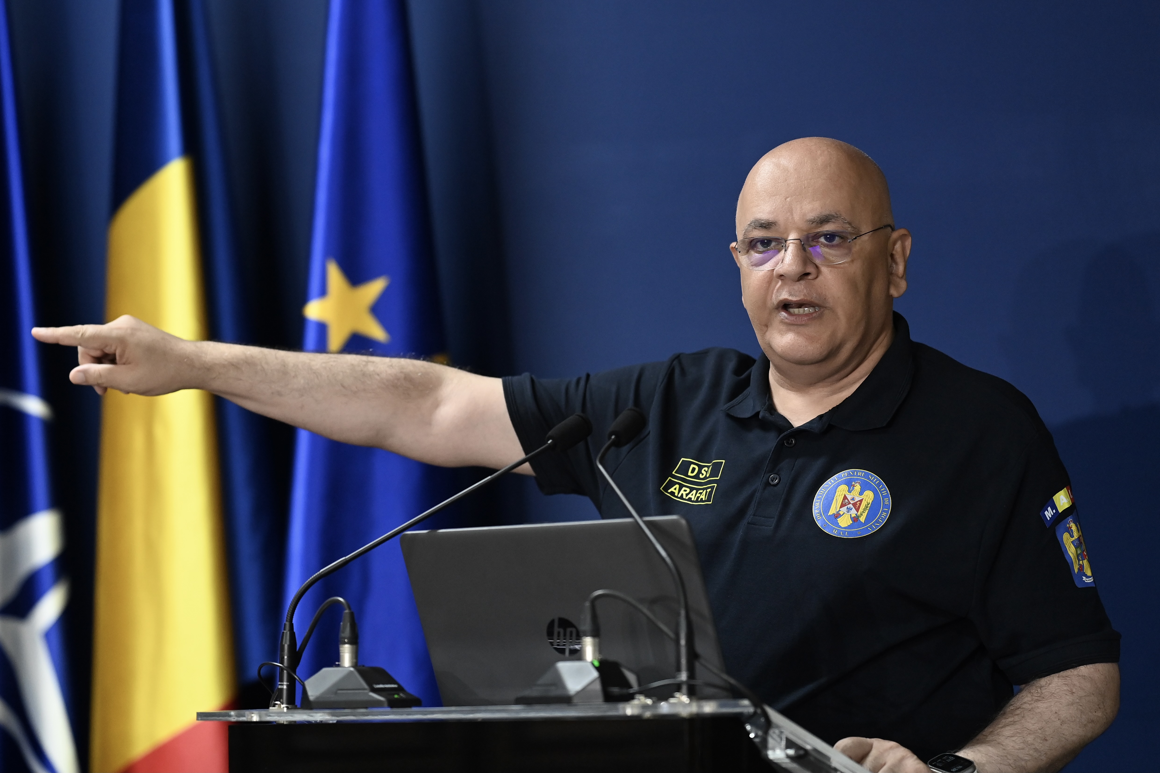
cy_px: 386
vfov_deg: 10.2
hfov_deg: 15.2
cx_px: 580
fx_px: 4350
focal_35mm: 135
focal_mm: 135
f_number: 2.2
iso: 3200
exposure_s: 1/400
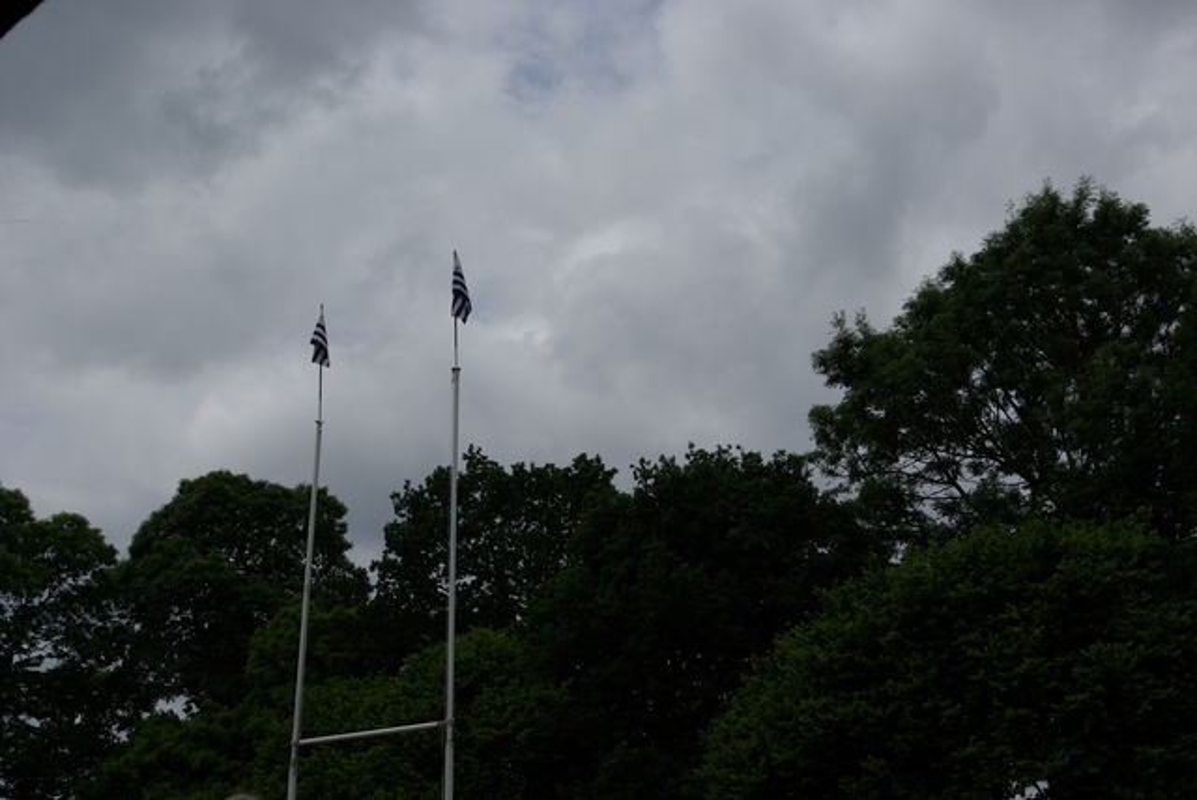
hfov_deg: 33.4
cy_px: 400
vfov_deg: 22.7
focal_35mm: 60
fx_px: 1997
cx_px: 598
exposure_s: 1/750
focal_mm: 40
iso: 100
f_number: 9.5
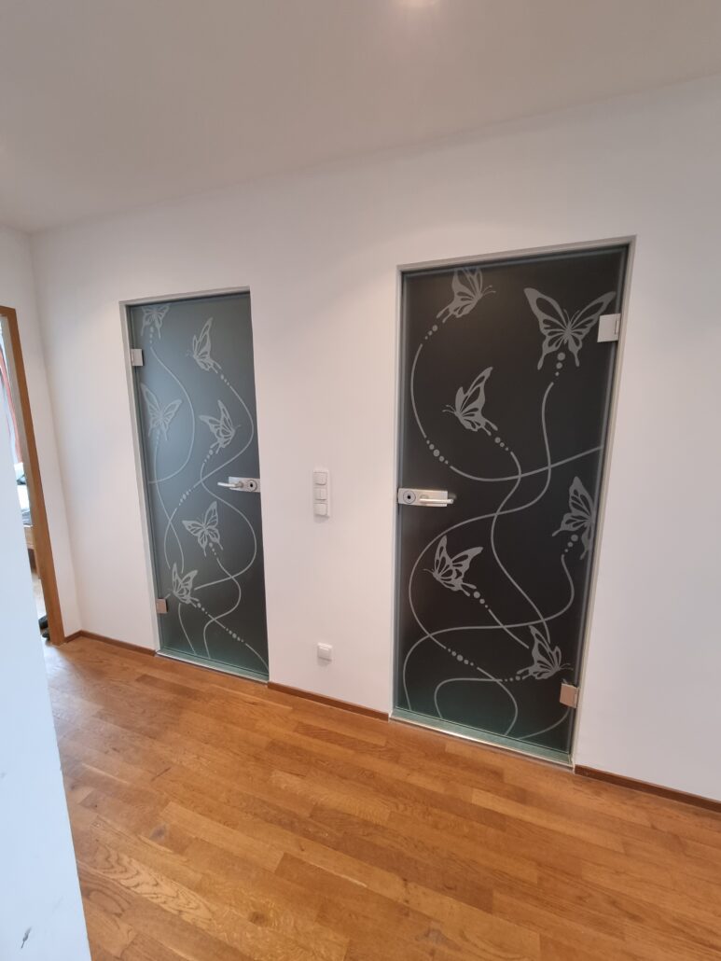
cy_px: 480
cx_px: 360
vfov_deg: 106.2
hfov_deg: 89.9
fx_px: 361
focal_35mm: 13
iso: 320
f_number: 2.2
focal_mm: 2.2
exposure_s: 1/50
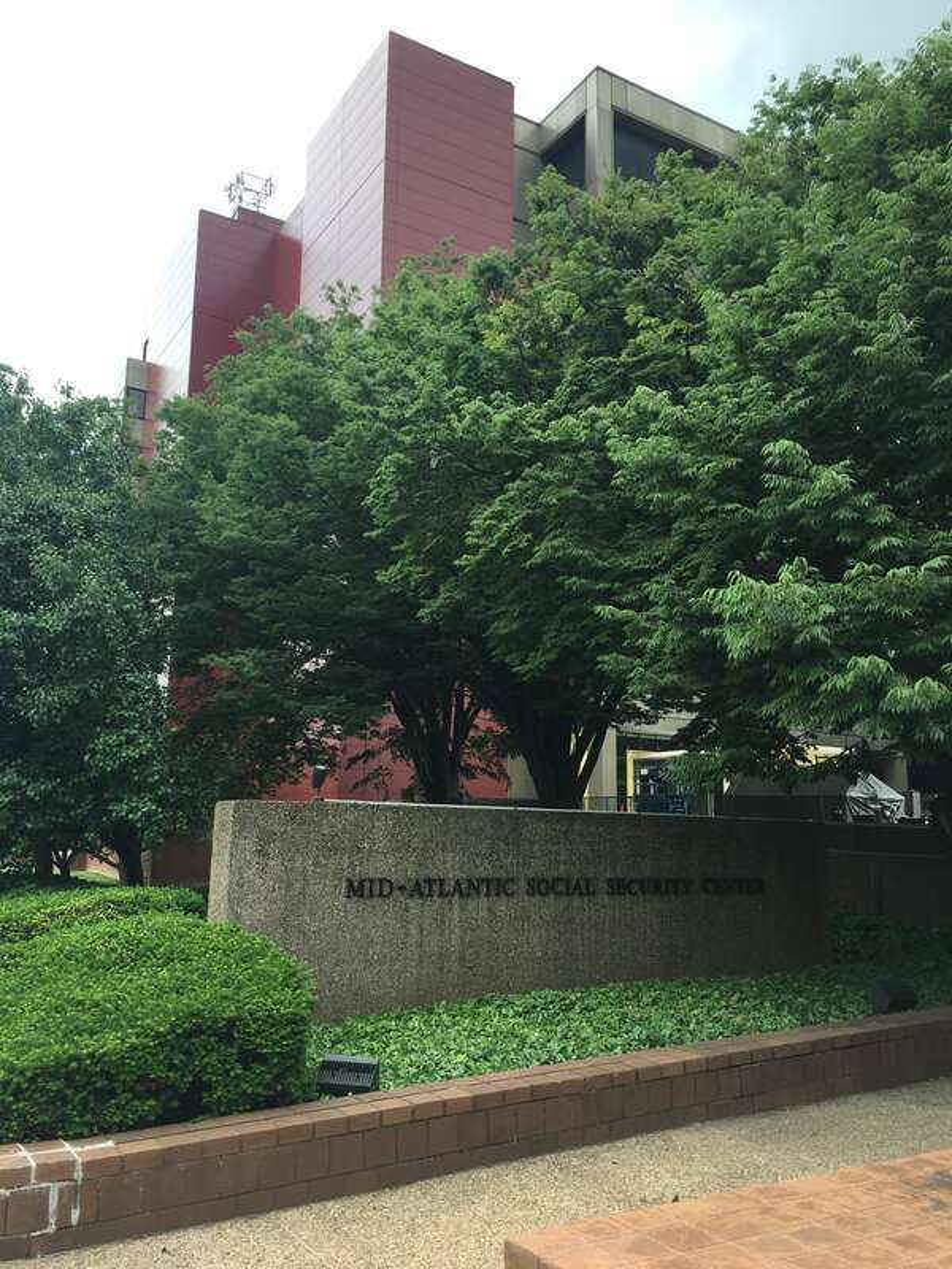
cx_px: 476
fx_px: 1063
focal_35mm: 29
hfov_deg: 48.2
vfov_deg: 61.7
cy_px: 634
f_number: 2.2
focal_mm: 4.15
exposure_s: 1/437
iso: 25
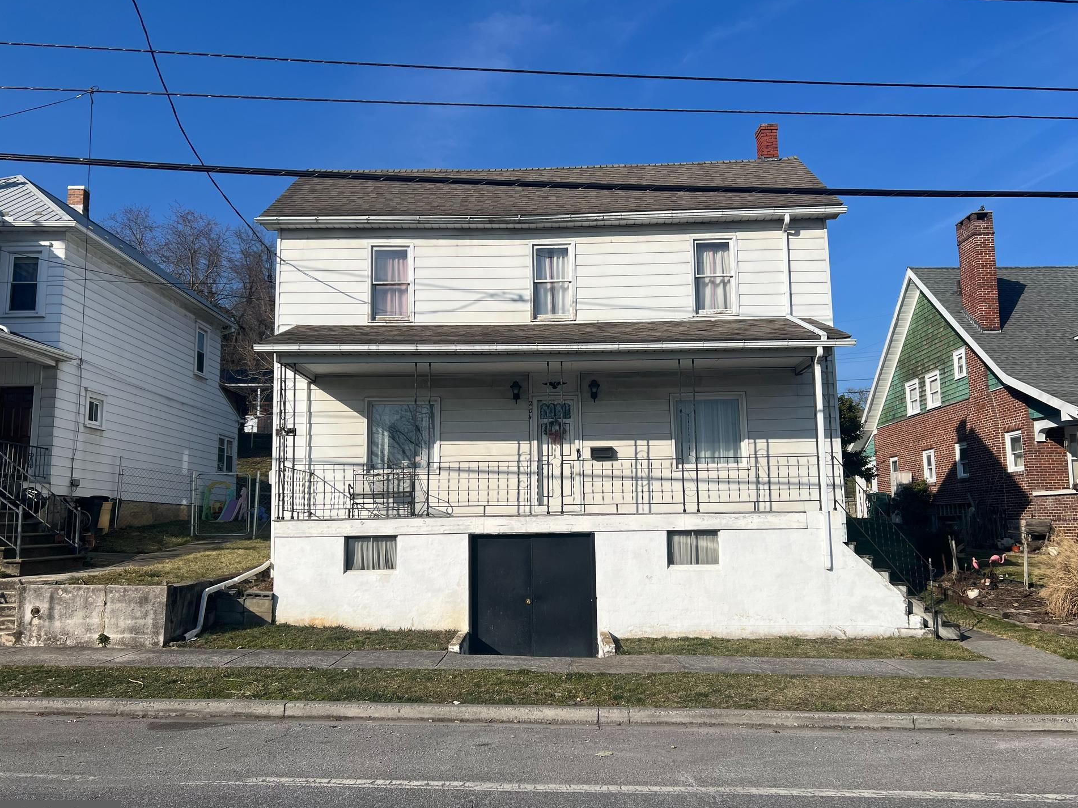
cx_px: 560
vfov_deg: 49.7
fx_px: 872
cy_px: 411
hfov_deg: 63.4
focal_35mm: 28
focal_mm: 5.7
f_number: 1.5
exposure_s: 1/8000
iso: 50
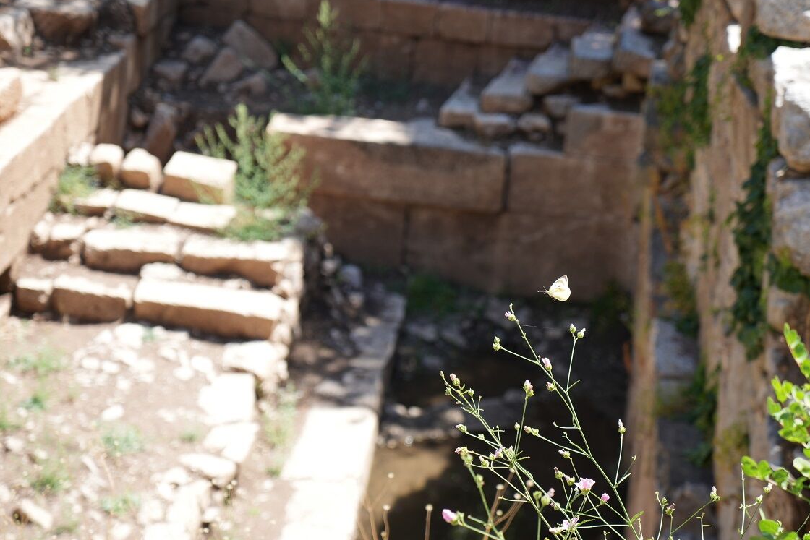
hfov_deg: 25.4
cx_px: 439
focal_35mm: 80
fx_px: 1800
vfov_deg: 17.1
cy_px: 294
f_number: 4.5
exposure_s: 1/200
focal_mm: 70
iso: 100
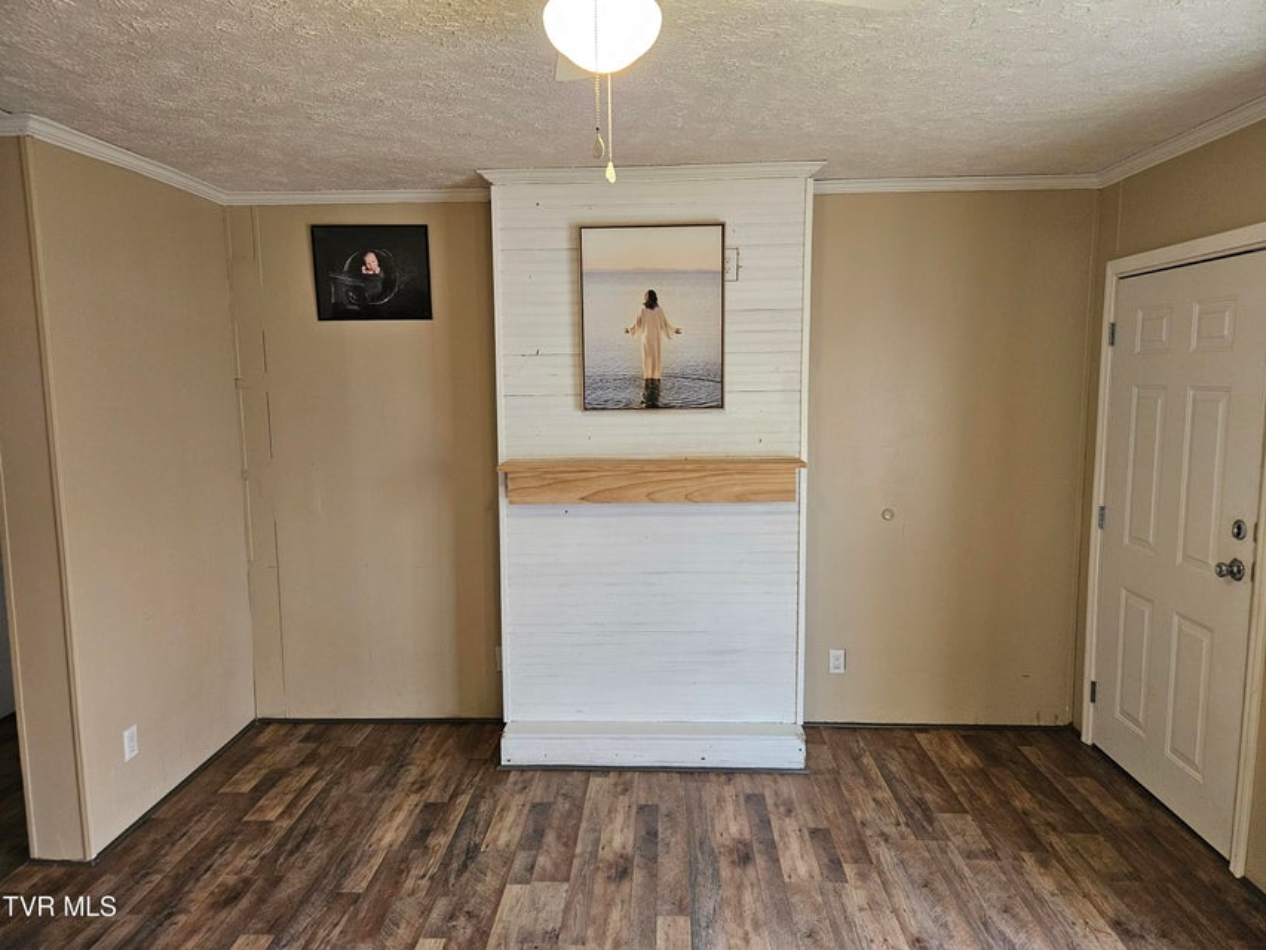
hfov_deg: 73.9
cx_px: 633
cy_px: 475
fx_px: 841
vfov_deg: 58.9
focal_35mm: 23
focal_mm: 5.4
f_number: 1.8
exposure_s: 1/170
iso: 640
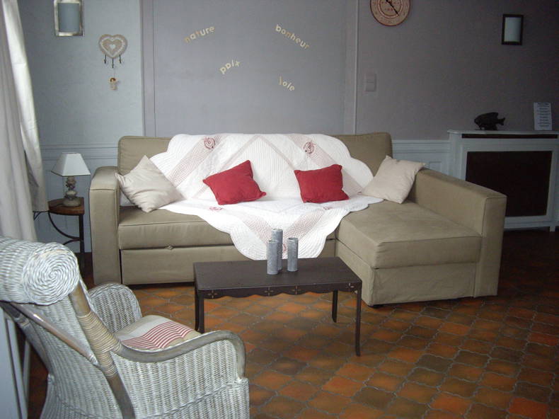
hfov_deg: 49.0
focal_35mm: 38
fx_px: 613
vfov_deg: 37.7
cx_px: 280
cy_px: 210
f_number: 2.8
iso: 400
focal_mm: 7.9
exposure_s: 1/40
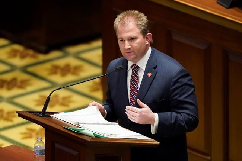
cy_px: 80
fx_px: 2688
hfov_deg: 5.2
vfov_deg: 3.4
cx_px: 121
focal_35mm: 400
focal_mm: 400
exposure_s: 1/320
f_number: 2.8
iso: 10000
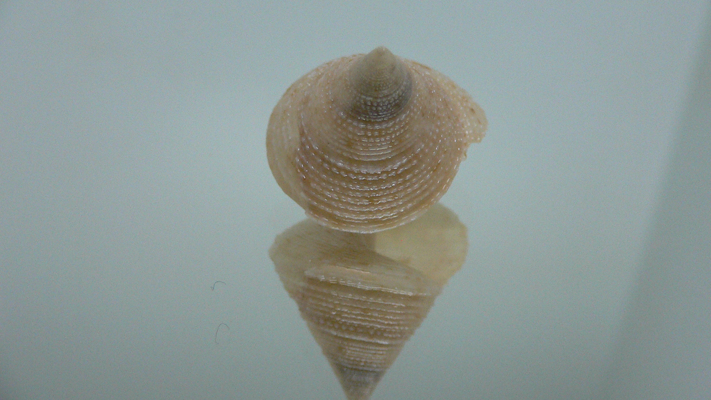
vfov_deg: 30.4
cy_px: 187
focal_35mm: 39
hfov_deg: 51.6
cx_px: 361
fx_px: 735
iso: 200
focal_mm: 4.6
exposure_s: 1/60
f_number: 2.8
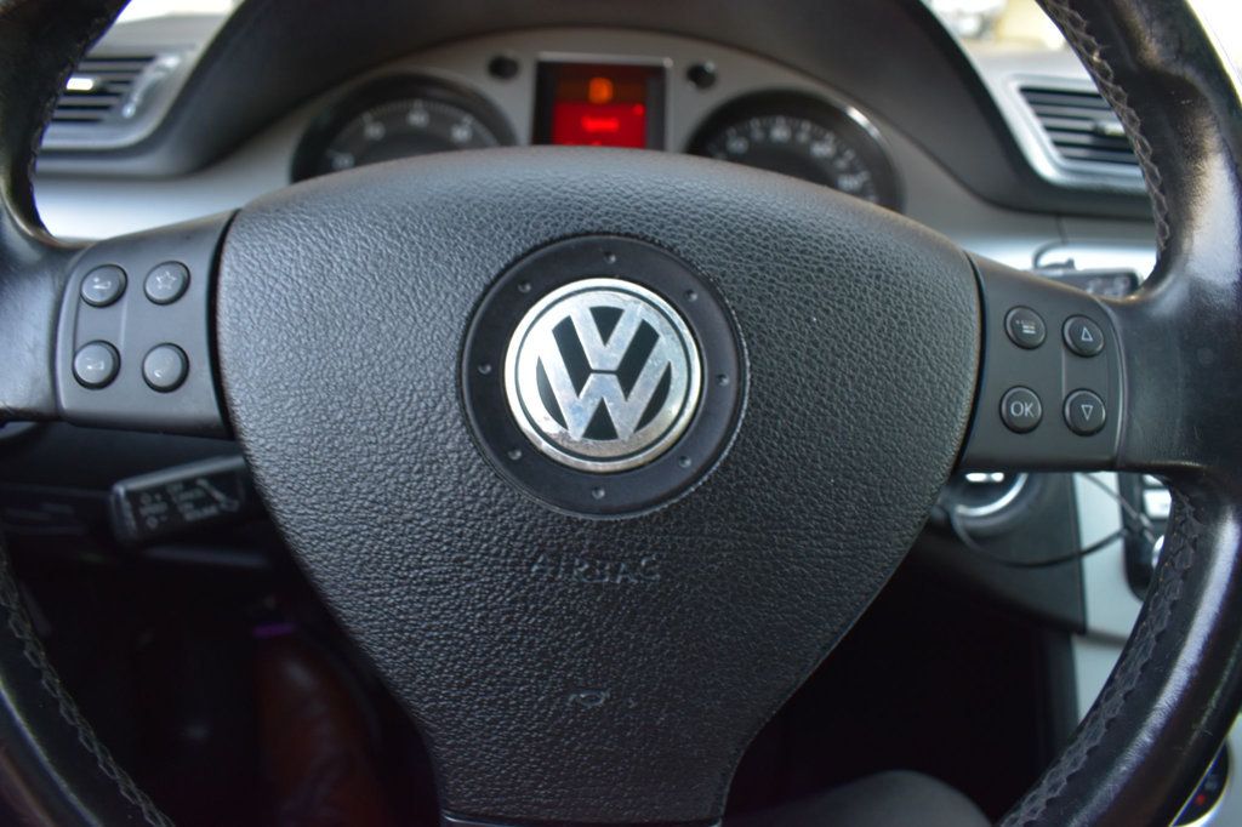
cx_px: 621
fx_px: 931
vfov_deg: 47.9
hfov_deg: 67.4
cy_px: 414
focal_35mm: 27
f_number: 6.3
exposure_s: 1/15
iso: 720
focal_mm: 18
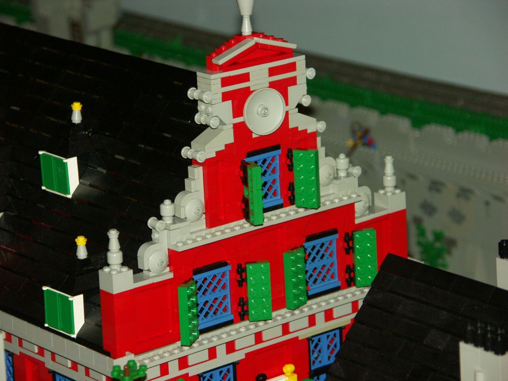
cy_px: 190
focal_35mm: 151
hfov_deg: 13.1
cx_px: 254
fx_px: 2216
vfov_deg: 9.8
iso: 200
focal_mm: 38.62
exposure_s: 1/125
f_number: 3.2
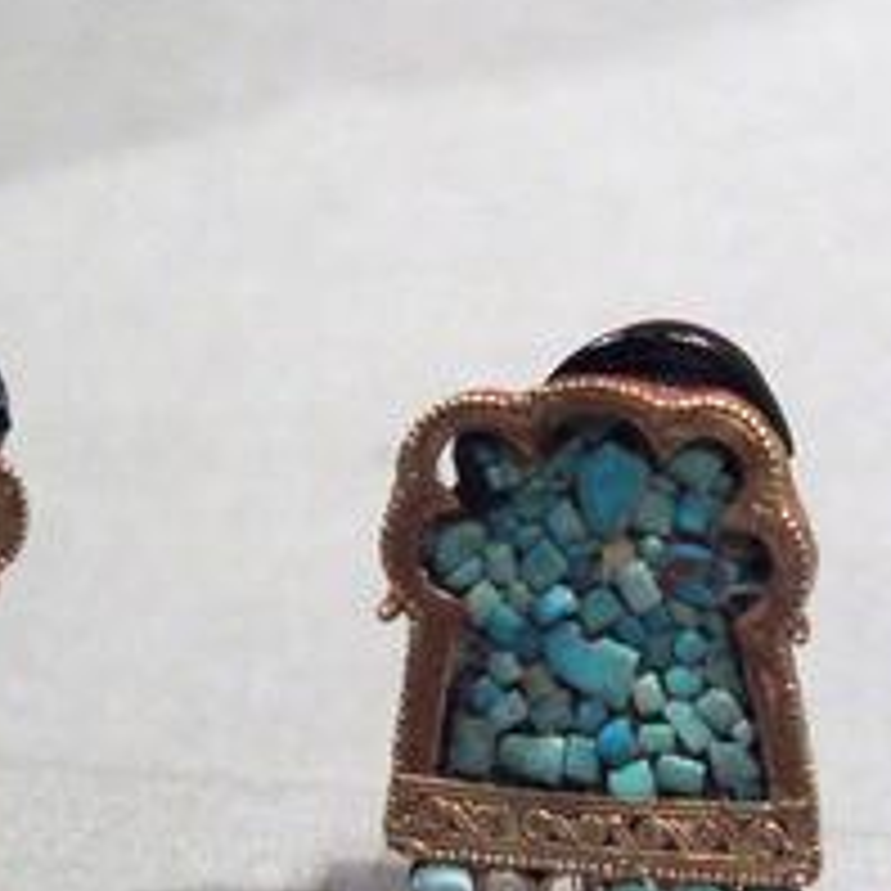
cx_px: 464
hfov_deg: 5.3
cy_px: 585
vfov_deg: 5.3
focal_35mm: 332
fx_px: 9668
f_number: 2.8
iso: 1250
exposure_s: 1/40
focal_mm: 35
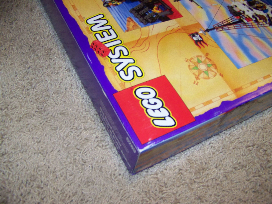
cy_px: 102
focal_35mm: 36
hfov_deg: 51.4
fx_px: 283
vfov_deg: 39.7
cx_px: 136
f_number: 2.8
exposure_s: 1/30
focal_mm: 5.85
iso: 200
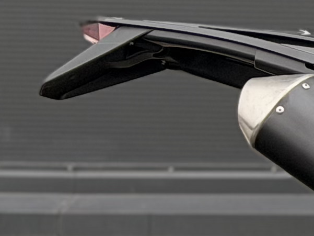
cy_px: 195
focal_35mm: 322
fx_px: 2921
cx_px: 823
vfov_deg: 4.6
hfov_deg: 5.8
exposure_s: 1/348
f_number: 1.78
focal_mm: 6.76
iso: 80
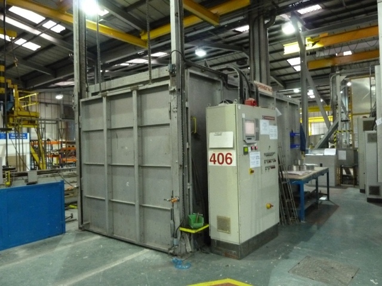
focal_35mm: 25
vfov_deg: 54.9
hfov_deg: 69.4
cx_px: 191
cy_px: 143
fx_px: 276
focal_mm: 4.1
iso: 800
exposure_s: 1/13
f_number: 3.3
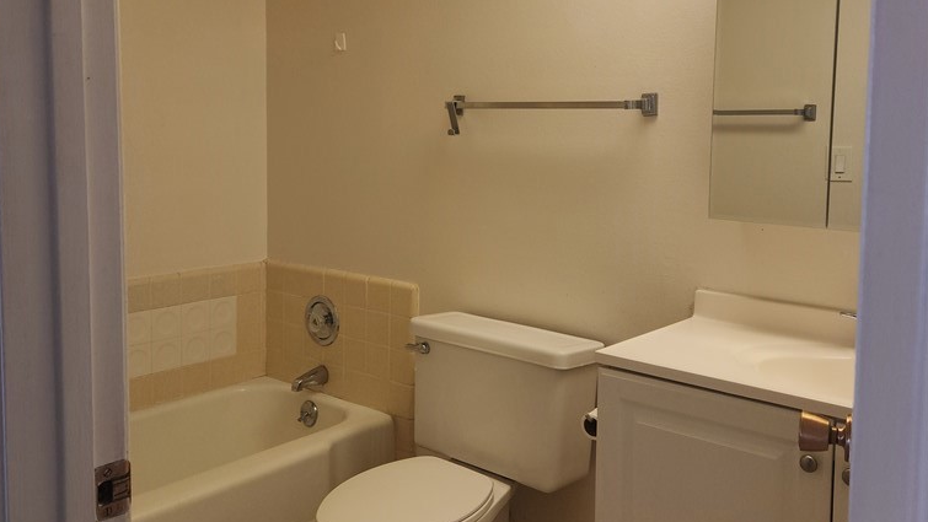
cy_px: 185
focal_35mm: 34
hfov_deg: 58.0
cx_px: 458
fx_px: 837
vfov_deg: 34.4
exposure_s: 1/60
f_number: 1.8
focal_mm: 5.4
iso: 40
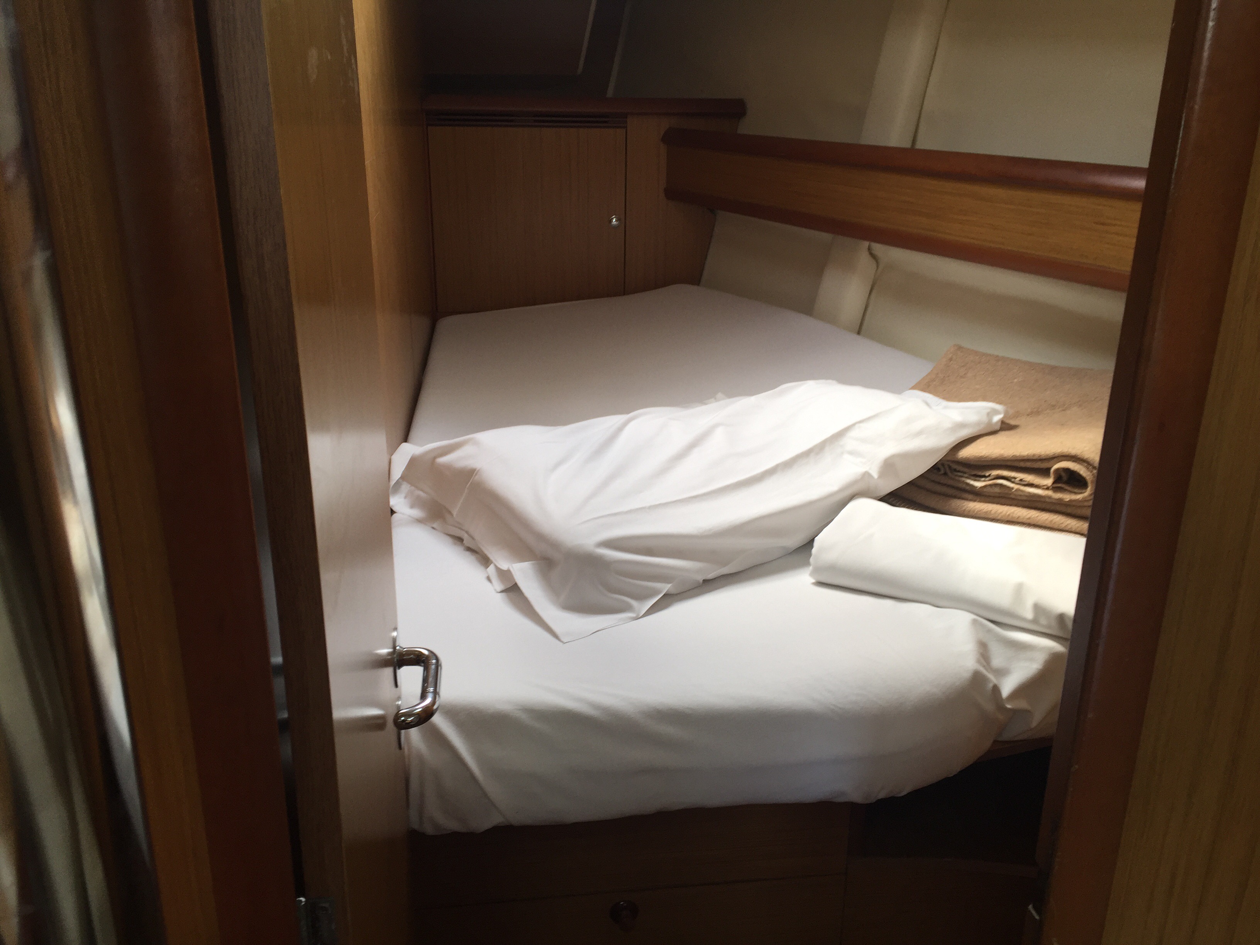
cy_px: 472
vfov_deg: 48.2
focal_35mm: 29
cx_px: 630
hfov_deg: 61.7
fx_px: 1056
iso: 32
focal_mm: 4.15
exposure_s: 1/50
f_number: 2.2
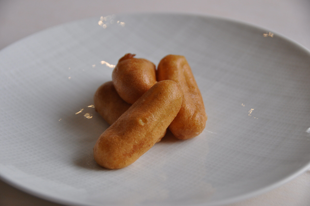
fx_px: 903
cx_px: 155
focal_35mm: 105
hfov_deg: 19.5
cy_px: 103
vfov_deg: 13.0
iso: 560
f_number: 5
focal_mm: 70
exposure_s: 1/250
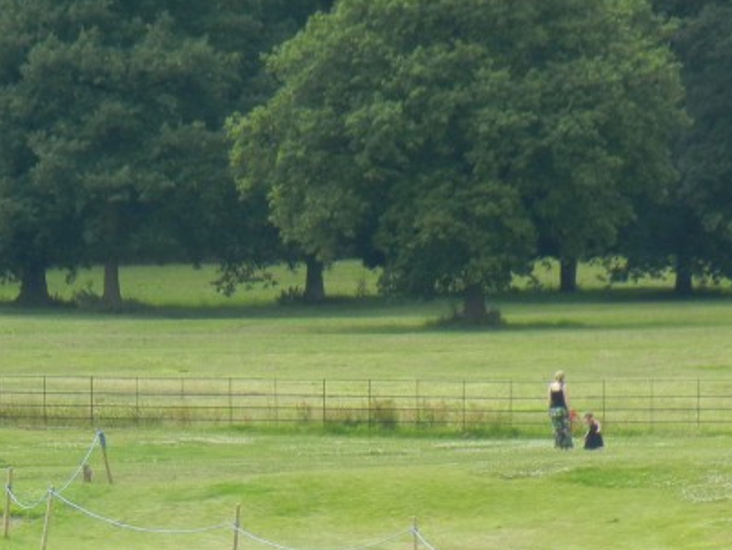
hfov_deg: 3.0
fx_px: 14075
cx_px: 47
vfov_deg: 2.2
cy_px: 663
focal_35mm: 665
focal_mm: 47.2
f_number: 5.1
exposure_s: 1/320
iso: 160
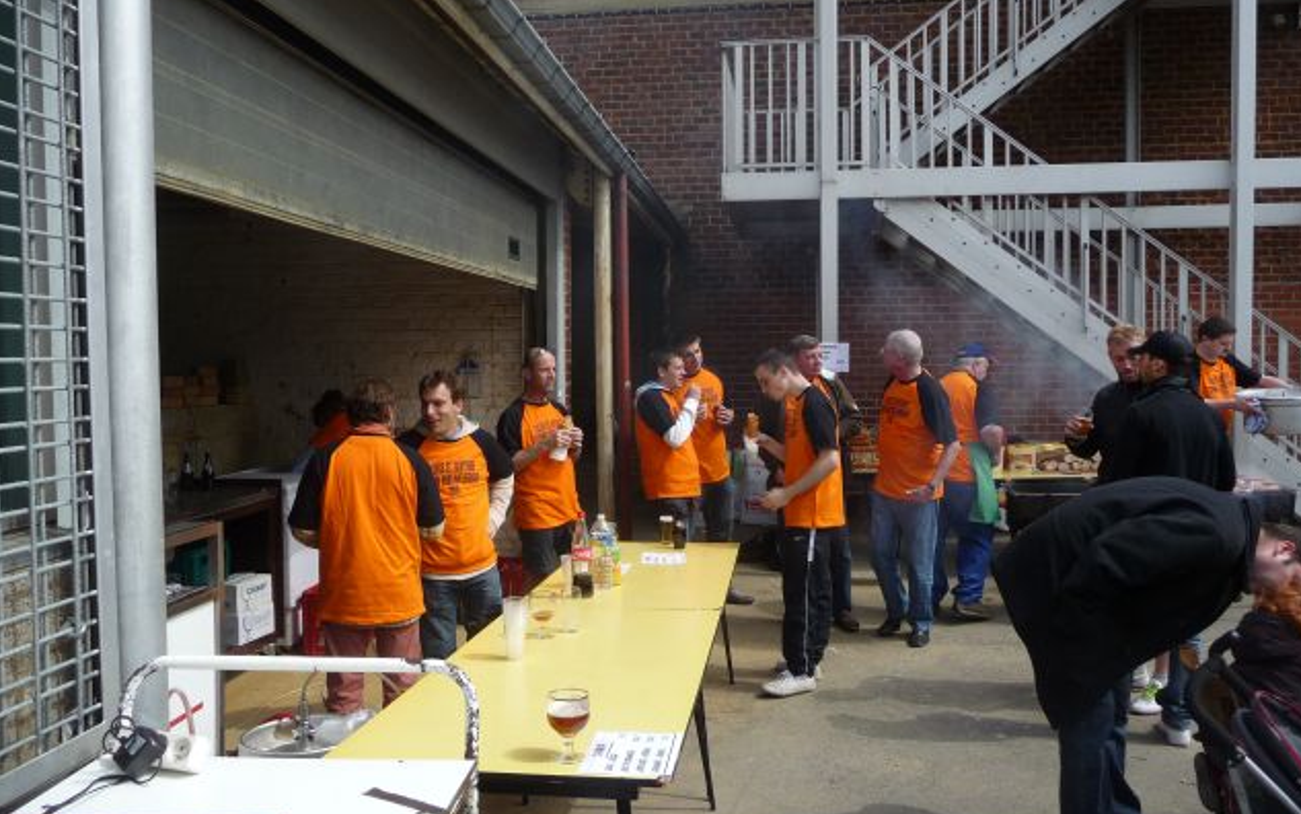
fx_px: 1064
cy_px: 409
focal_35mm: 30
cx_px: 654
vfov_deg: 41.9
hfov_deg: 62.9
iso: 100
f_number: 3.3
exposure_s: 1/640
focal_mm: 4.7
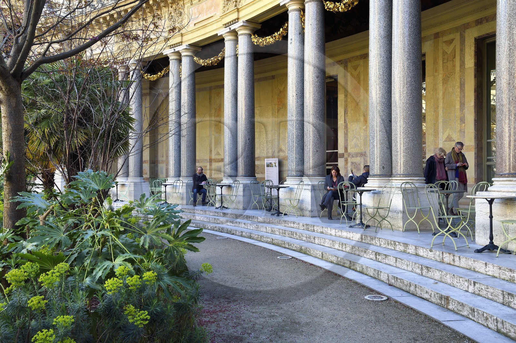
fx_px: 501
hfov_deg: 54.5
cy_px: 172
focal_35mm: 35
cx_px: 258
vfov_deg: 37.8
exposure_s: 1/60
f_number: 10
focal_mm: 35
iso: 200
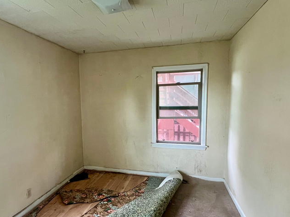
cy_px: 121
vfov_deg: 63.2
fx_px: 176
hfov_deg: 78.4
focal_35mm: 21
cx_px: 121
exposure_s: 1/60
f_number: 1.8
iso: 400
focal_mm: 1.57
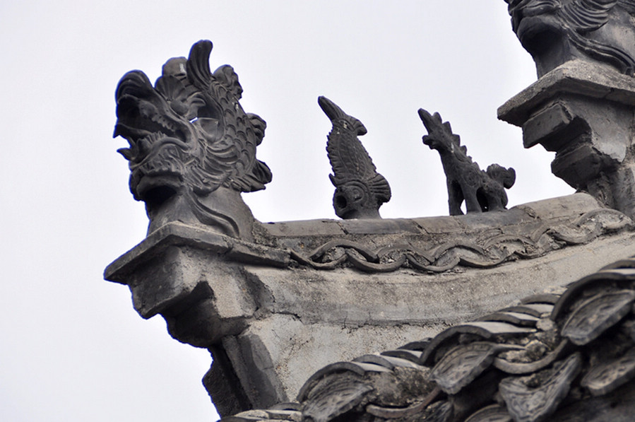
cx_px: 318
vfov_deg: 6.1
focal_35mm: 225
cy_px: 211
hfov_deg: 9.2
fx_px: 3964
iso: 200
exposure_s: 1/500
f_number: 6.3
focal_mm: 150
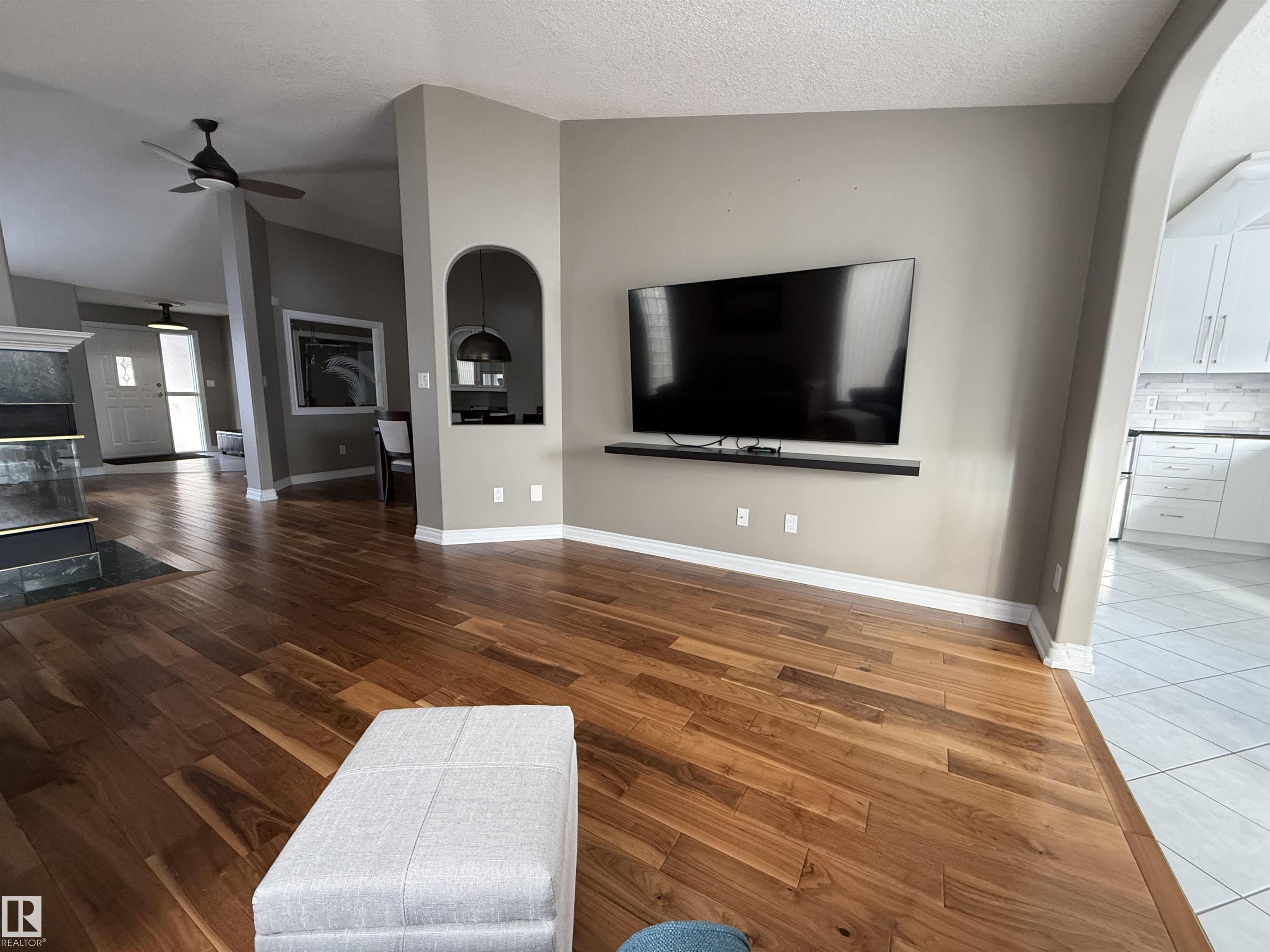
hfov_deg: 102.1
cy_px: 476
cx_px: 635
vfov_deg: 85.7
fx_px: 514
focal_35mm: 14
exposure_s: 1/99
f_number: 2.2
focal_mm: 2.22
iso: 320
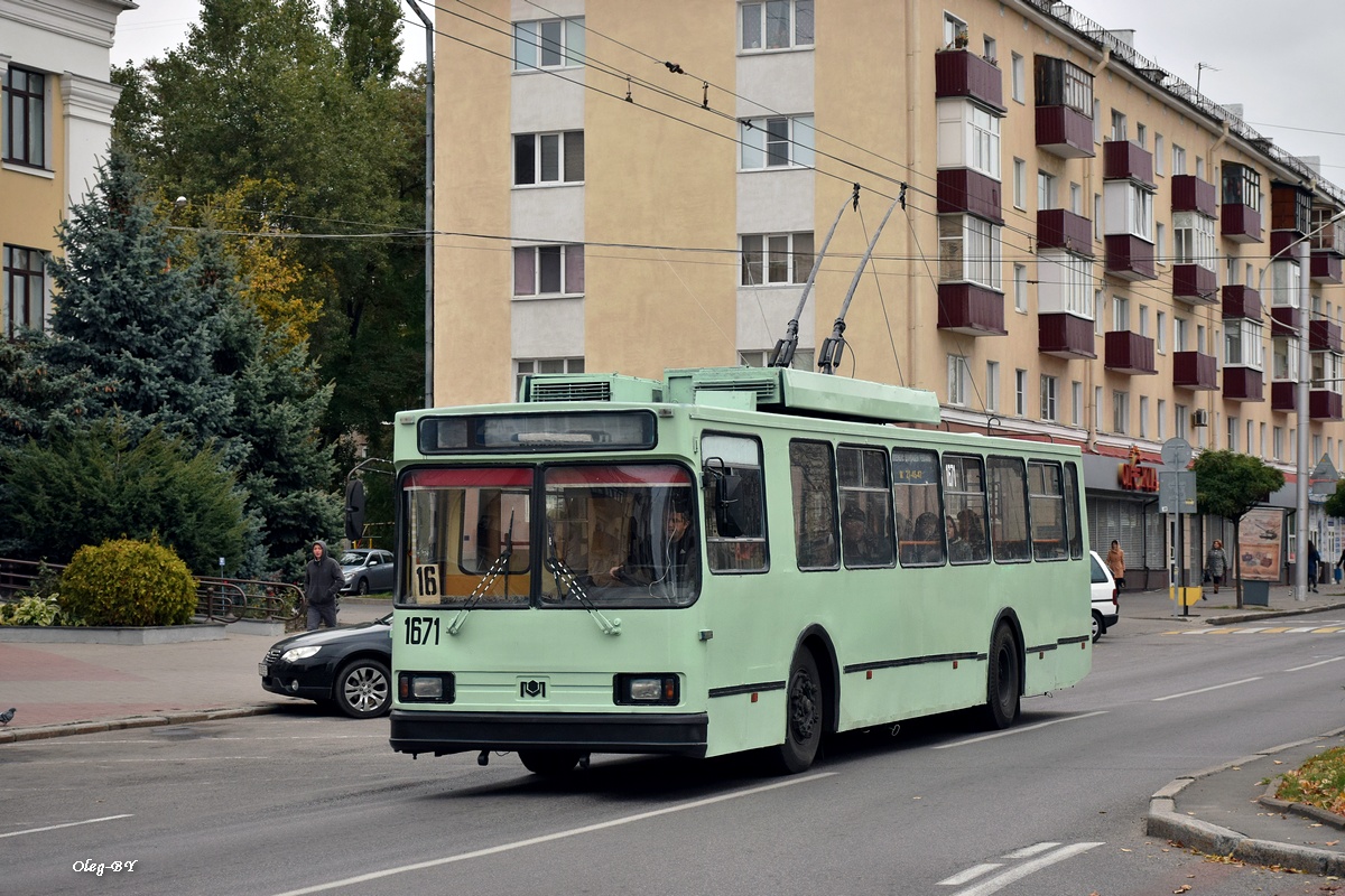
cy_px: 448
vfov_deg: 18.2
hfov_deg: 27.0
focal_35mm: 75
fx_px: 2802
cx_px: 672
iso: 400
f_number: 6.3
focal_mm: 50
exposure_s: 1/400
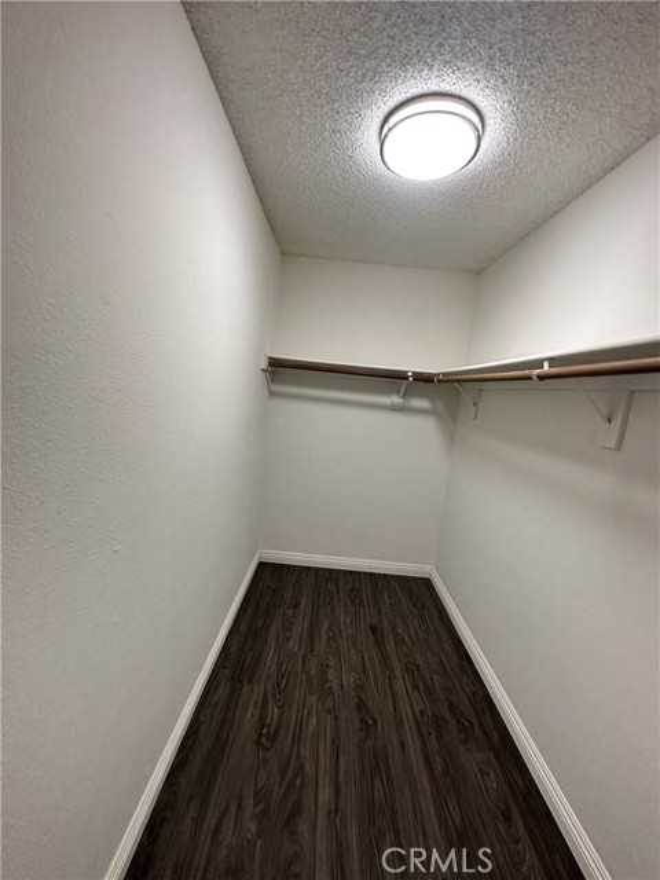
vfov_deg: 102.1
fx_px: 356
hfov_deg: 85.7
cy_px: 440
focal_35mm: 14
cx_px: 330
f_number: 2.2
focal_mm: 2.22
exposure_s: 1/120
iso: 200
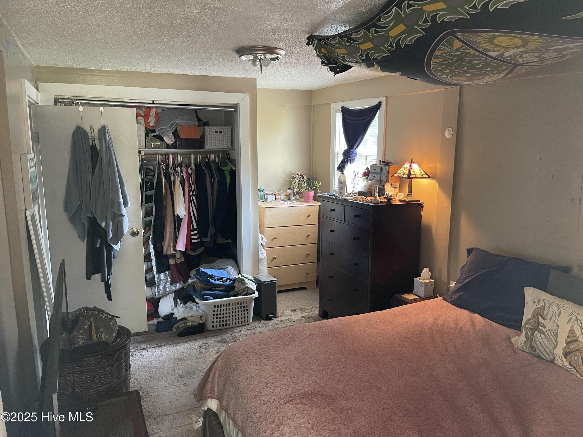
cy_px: 218
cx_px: 292
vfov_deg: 54.9
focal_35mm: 25
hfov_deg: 69.4
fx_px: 421
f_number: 1.6
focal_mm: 5.1
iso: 500
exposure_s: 1/52
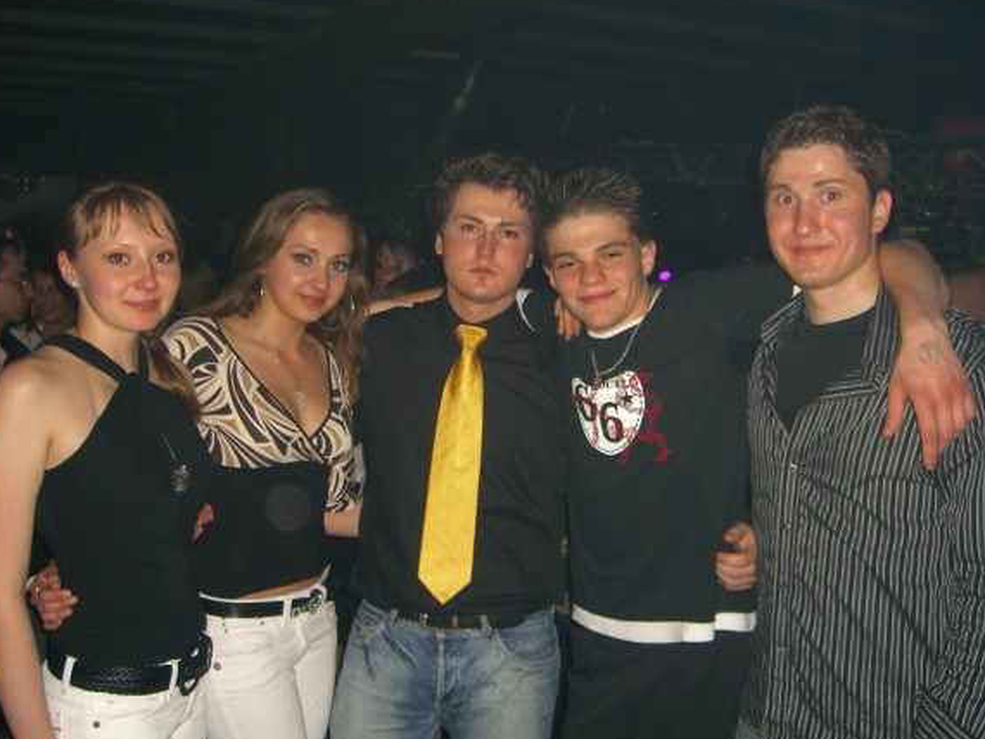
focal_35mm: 40
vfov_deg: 36.0
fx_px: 1139
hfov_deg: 46.8
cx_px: 494
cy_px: 366
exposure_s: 1/60
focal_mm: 7.9
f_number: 2.8
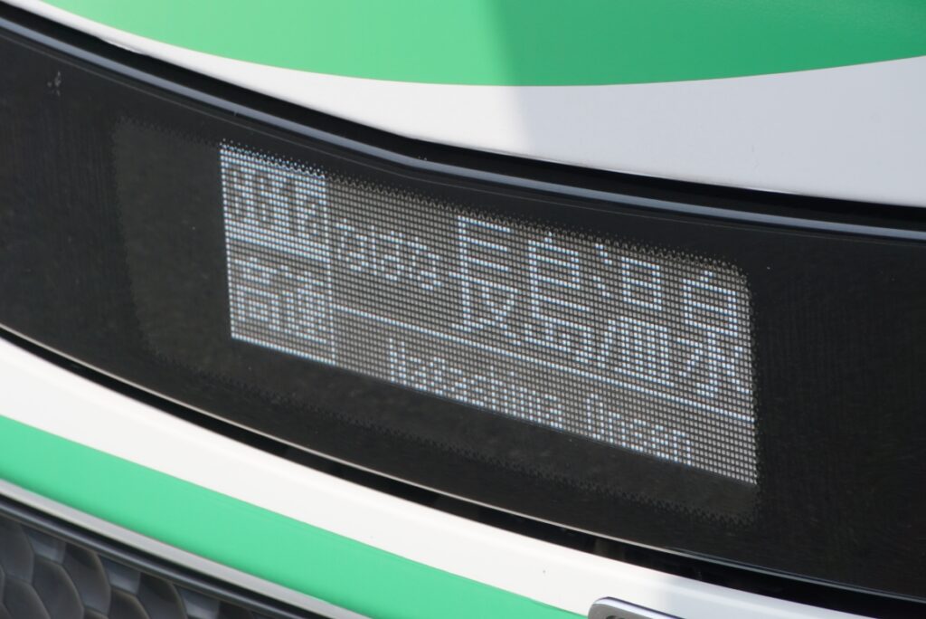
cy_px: 310
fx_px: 9651
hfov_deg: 5.5
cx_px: 463
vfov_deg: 3.7
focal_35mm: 375
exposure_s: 1/100
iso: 100
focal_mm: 250
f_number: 11
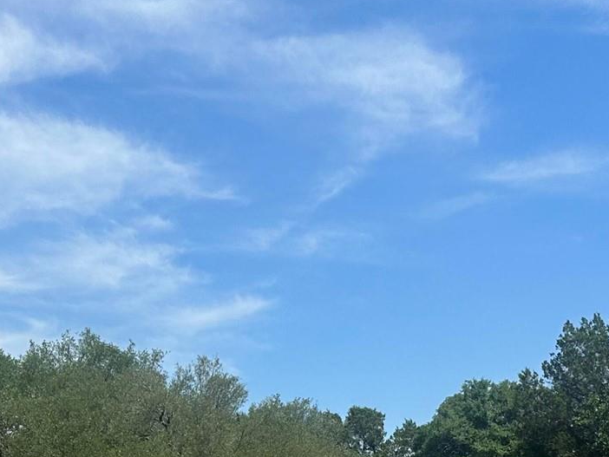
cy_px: 507
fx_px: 1232
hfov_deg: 27.6
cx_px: 219
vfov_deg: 20.1
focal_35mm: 70
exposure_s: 1/4348
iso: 80
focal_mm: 6.86
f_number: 1.78
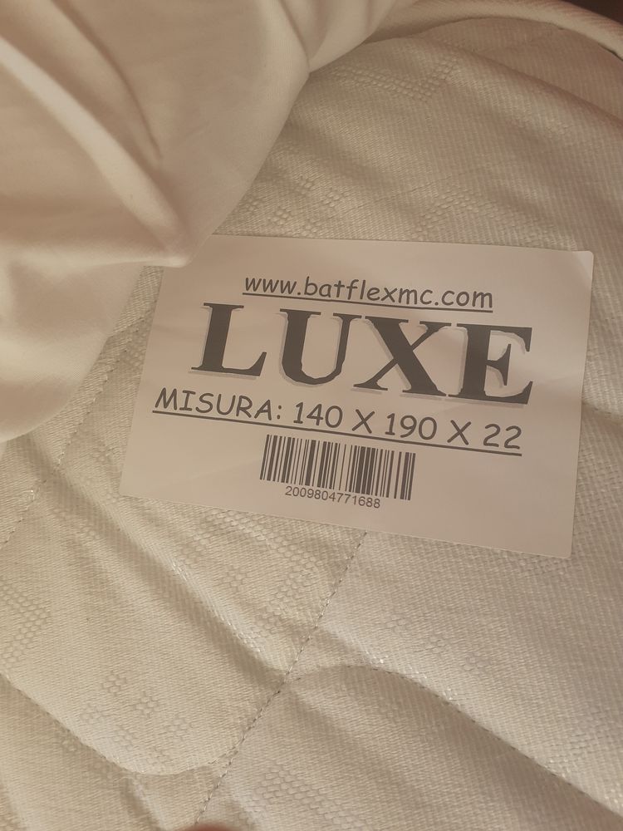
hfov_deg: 51.4
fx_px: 648
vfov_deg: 65.3
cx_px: 312
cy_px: 416
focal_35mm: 27
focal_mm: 3.6
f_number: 1.9
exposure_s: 1/381
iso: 40
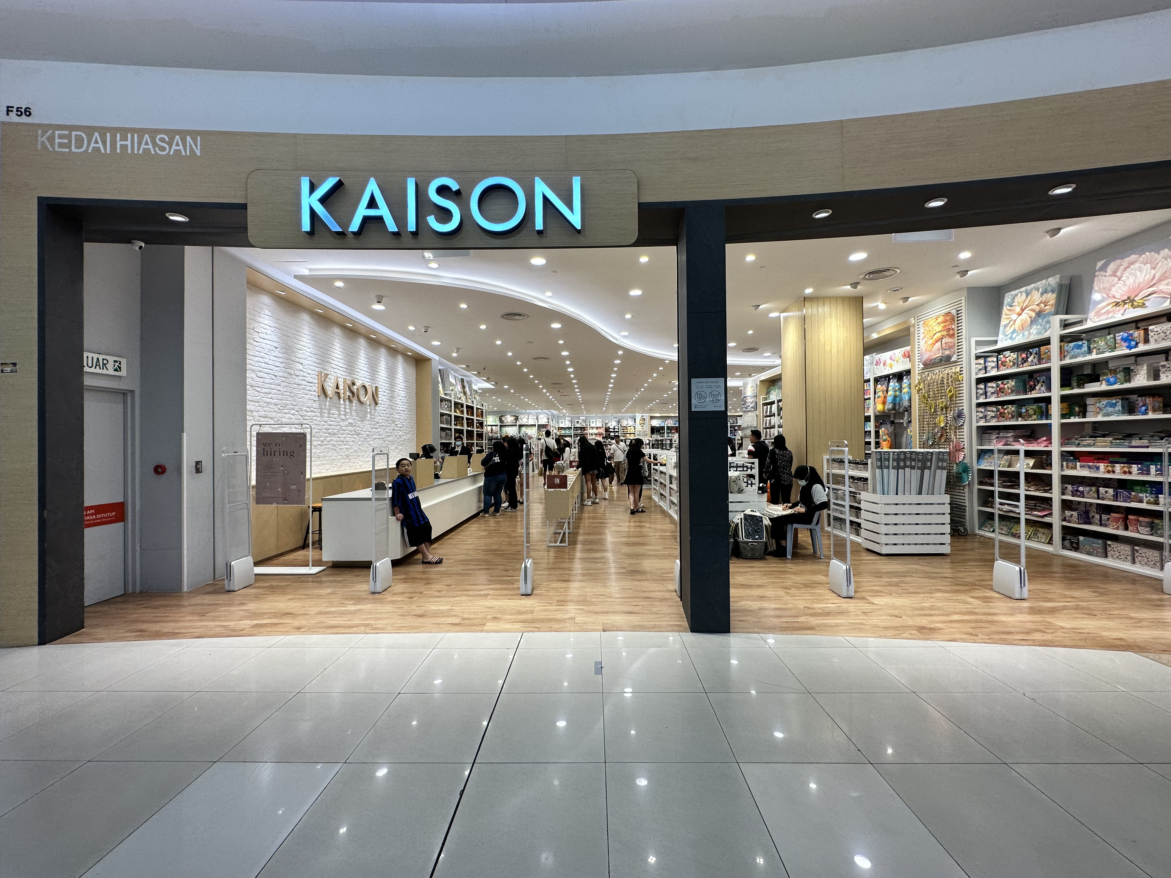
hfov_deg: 102.1
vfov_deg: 85.7
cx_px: 586
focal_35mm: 14
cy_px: 439
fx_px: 474
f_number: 2.2
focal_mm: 2.22
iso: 64
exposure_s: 1/100
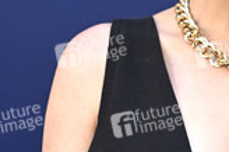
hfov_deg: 9.0
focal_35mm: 228
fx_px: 1449
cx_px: 249
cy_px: -53
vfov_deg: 6.0
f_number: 5.6
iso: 400
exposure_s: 1/200
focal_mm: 83
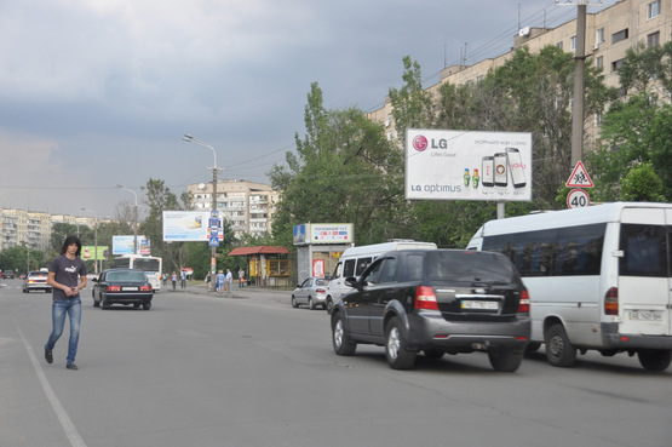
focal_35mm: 54
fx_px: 1007
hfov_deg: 36.9
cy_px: 224
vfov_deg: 25.0
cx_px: 336
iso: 400
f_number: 5.6
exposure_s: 1/125
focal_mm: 36
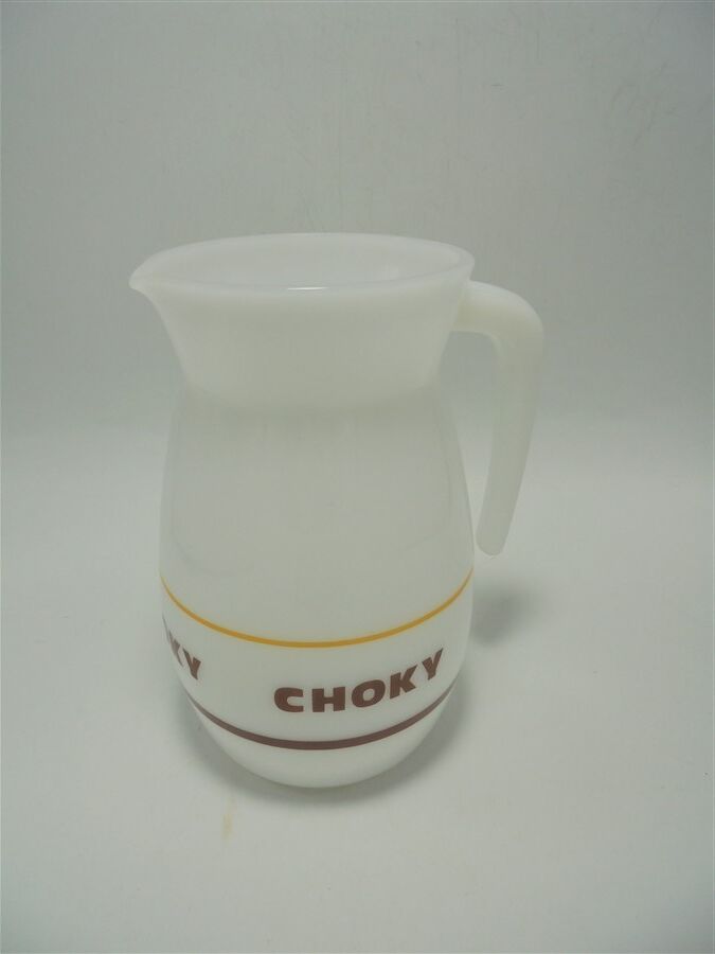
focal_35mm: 26
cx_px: 358
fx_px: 716
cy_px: 477
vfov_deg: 67.3
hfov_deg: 53.1
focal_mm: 4.6
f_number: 3.5
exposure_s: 1/160
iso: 100
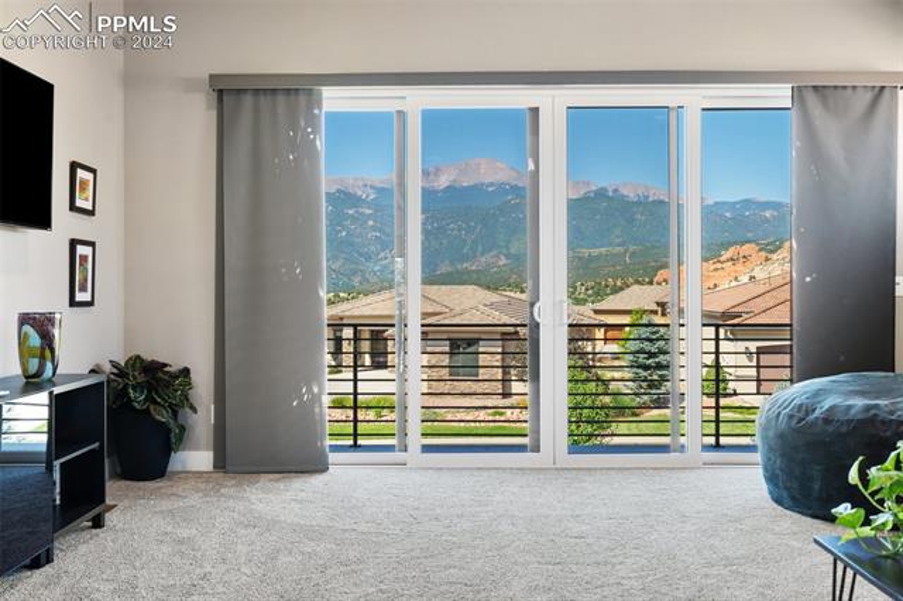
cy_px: 300
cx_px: 452
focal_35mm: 35
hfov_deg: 54.5
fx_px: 877
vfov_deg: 37.8
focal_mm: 35
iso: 250
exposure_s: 1/5
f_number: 7.1
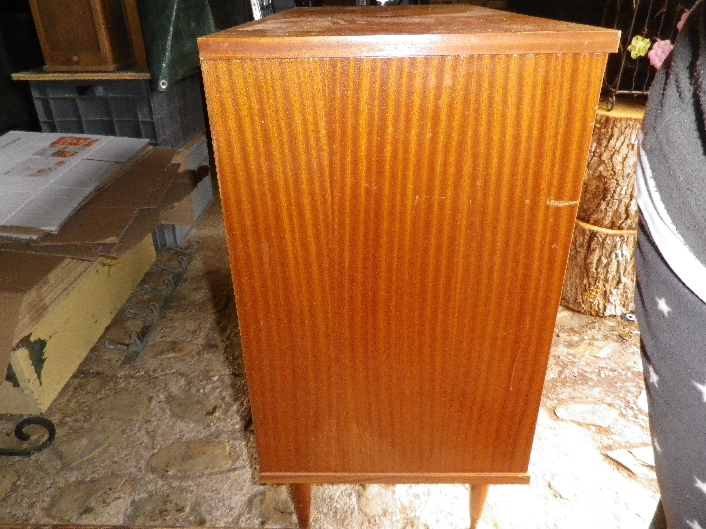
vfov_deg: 54.9
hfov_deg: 69.4
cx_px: 353
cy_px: 264
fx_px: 510
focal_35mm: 25
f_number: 3.5
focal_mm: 4.5
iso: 400
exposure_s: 1/50
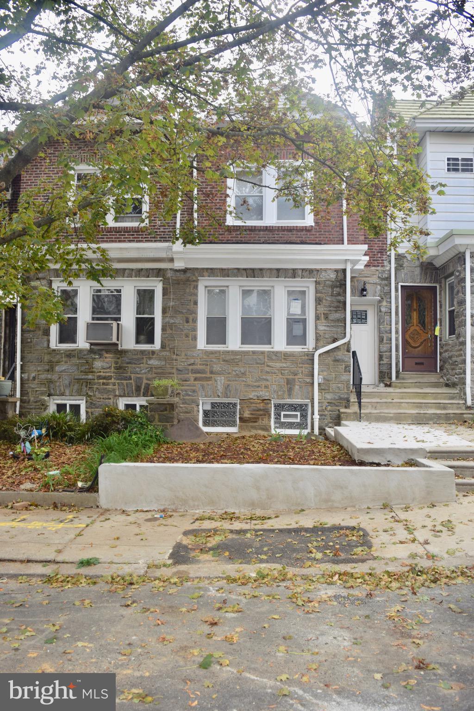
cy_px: 356
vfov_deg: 61.9
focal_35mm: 30
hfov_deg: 43.6
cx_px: 237
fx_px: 592
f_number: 5.6
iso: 180
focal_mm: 20
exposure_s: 1/125
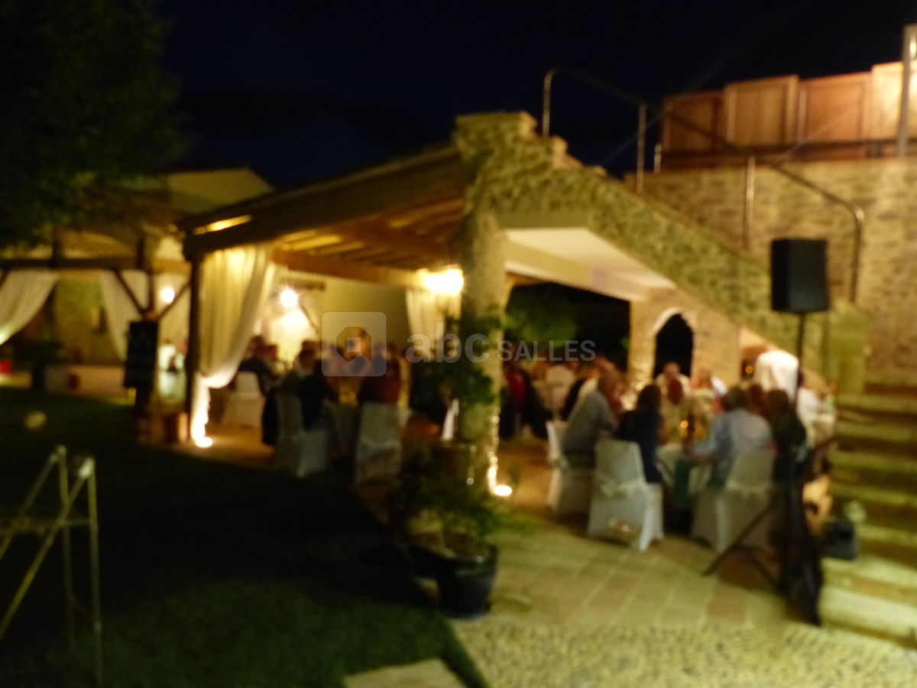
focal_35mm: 25
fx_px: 662
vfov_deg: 54.9
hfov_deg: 69.4
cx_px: 458
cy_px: 344
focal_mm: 4.5
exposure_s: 1/13
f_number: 2.8
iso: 800
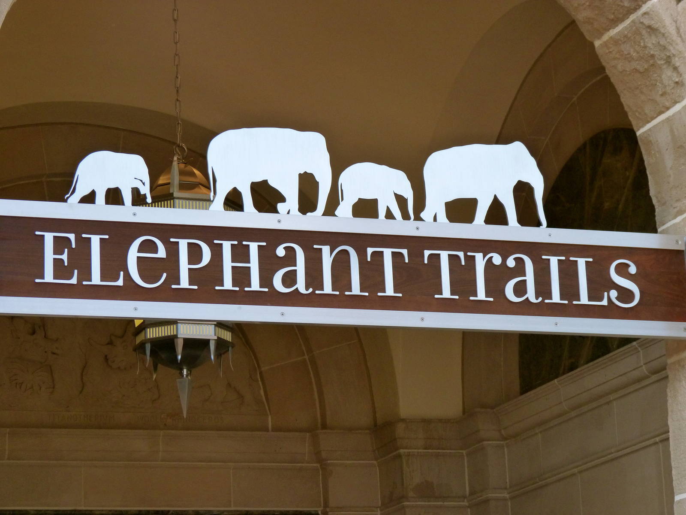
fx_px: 2200
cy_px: 258
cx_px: 343
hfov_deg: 17.7
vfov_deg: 13.3
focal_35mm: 111
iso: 320
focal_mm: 20.1
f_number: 4
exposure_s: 1/250
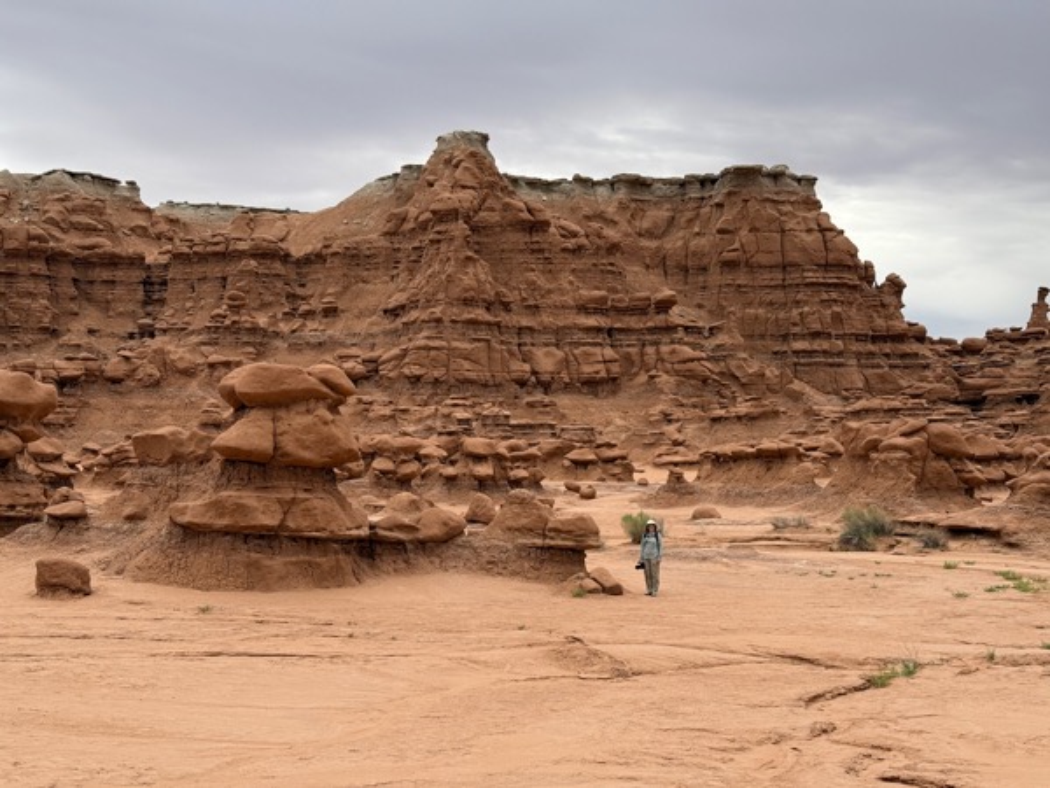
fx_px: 1456
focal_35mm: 48
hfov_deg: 39.7
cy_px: 394
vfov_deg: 30.3
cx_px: 525
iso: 64
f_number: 1.78
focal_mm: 6.76
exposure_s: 1/1264
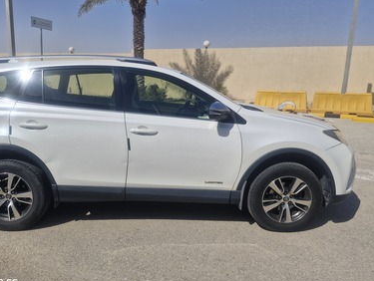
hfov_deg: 63.1
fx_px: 303
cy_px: 138
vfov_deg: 49.8
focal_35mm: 28
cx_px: 158
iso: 50
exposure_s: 1/4240
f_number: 1.8
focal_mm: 5.54
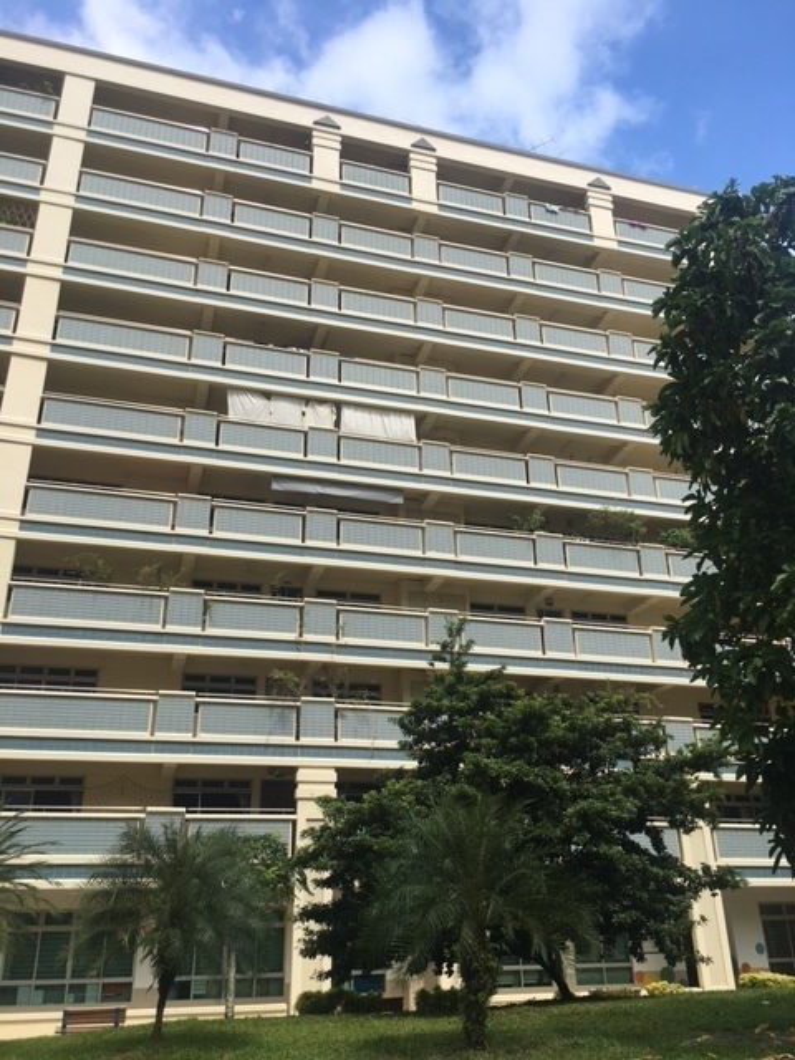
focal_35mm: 29
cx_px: 398
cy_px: 530
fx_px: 888
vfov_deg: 61.7
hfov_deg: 48.2
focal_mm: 4.15
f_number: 2.2
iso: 25
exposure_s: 1/663
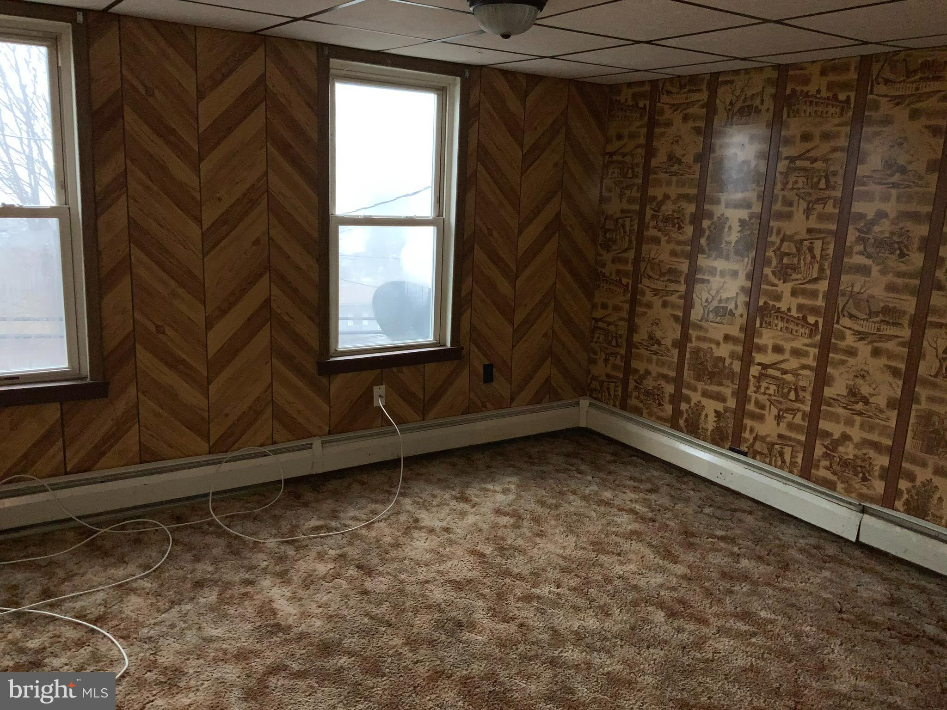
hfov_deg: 61.7
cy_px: 355
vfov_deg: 48.2
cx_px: 474
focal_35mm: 29
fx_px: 793
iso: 40
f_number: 1.8
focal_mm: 3
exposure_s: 1/51
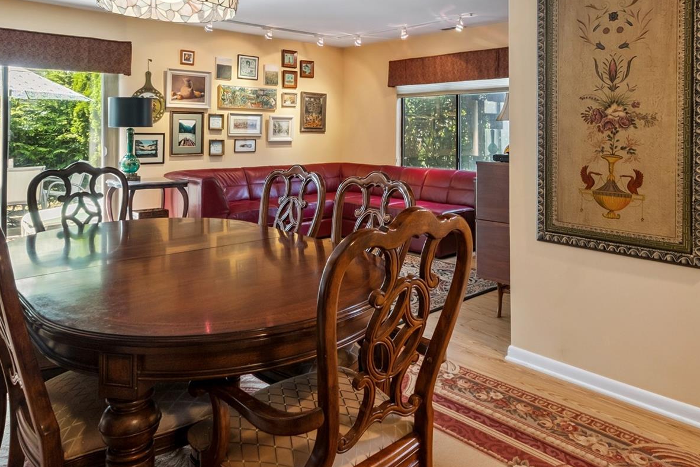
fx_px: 506
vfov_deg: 47.9
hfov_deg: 69.4
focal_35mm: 26
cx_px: 364
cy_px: 124
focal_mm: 10
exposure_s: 1/4
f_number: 9
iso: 320
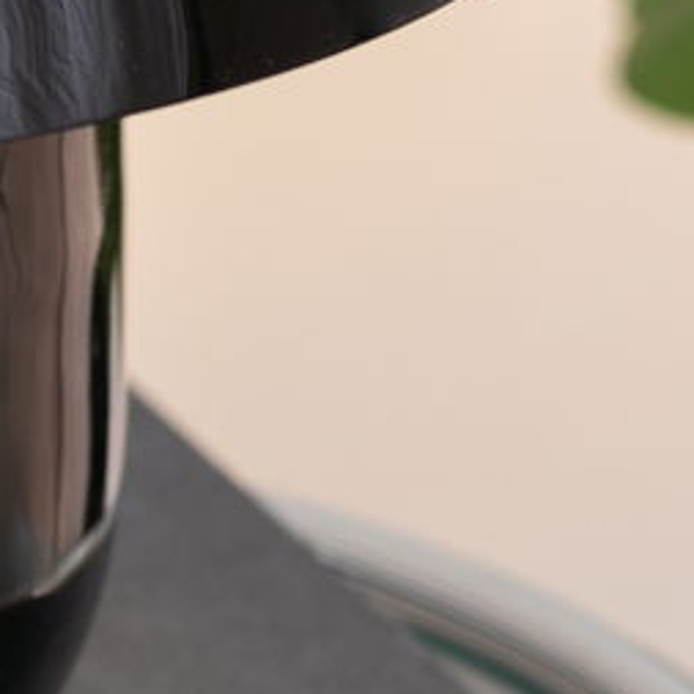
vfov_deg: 2.4
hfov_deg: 2.4
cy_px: 1040
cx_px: 952
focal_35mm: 727
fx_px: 16490
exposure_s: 1/4
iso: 50
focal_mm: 135
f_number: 4
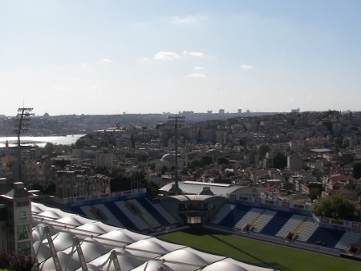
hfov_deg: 42.9
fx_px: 459
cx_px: 195
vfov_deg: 32.9
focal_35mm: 44
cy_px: 138
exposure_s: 1/640
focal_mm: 6
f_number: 5.6
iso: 50
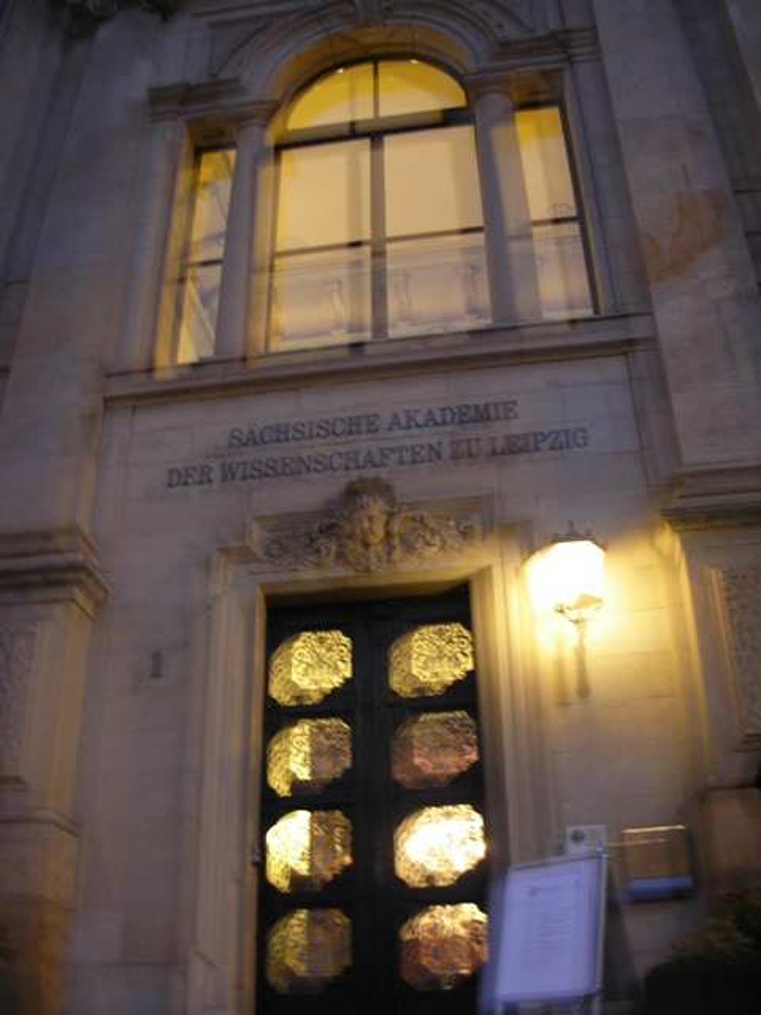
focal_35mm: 38
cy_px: 508
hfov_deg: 37.7
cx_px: 380
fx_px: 1114
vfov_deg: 49.0
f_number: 2.9
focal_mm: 6.3
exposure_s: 1/2.5
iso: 200
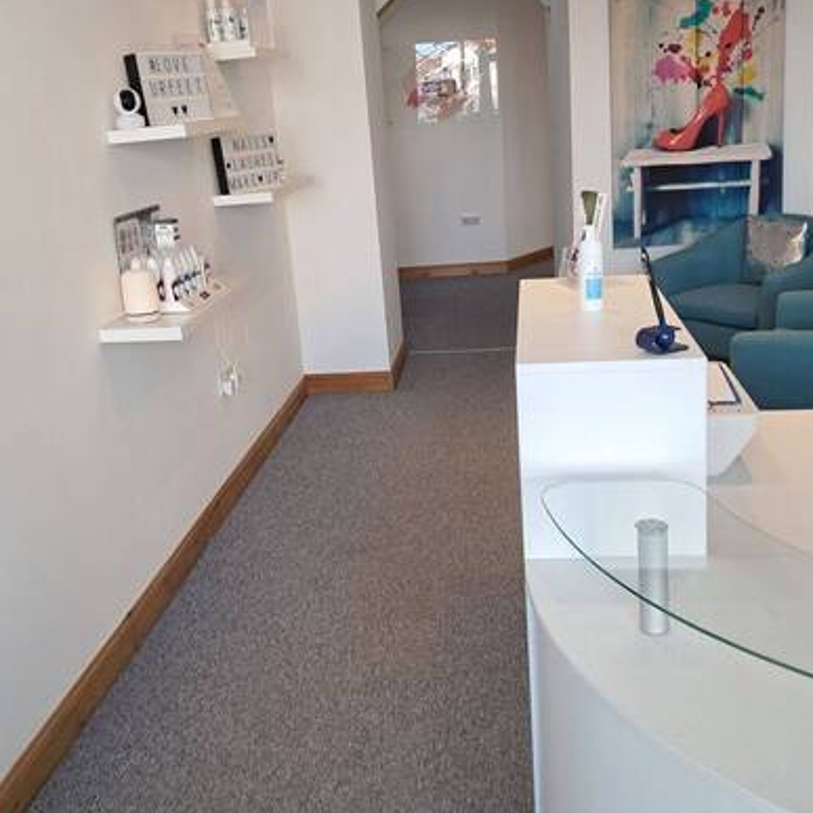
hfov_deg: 44.9
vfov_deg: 44.8
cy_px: 353
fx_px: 983
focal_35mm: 37
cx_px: 452
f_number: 1.8
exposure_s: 1/50
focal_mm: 4
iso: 80
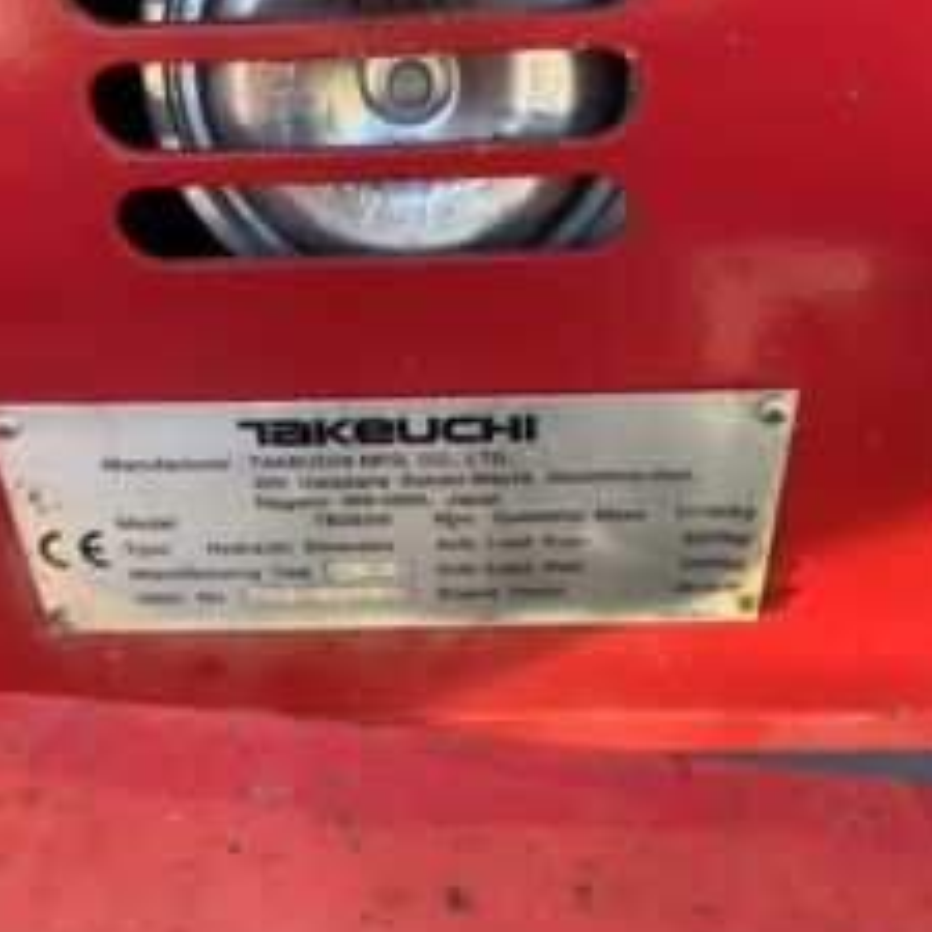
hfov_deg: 40.9
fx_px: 1249
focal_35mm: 41
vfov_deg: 40.9
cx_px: 443
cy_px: 485
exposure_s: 1/122
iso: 64
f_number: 1.8
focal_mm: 3
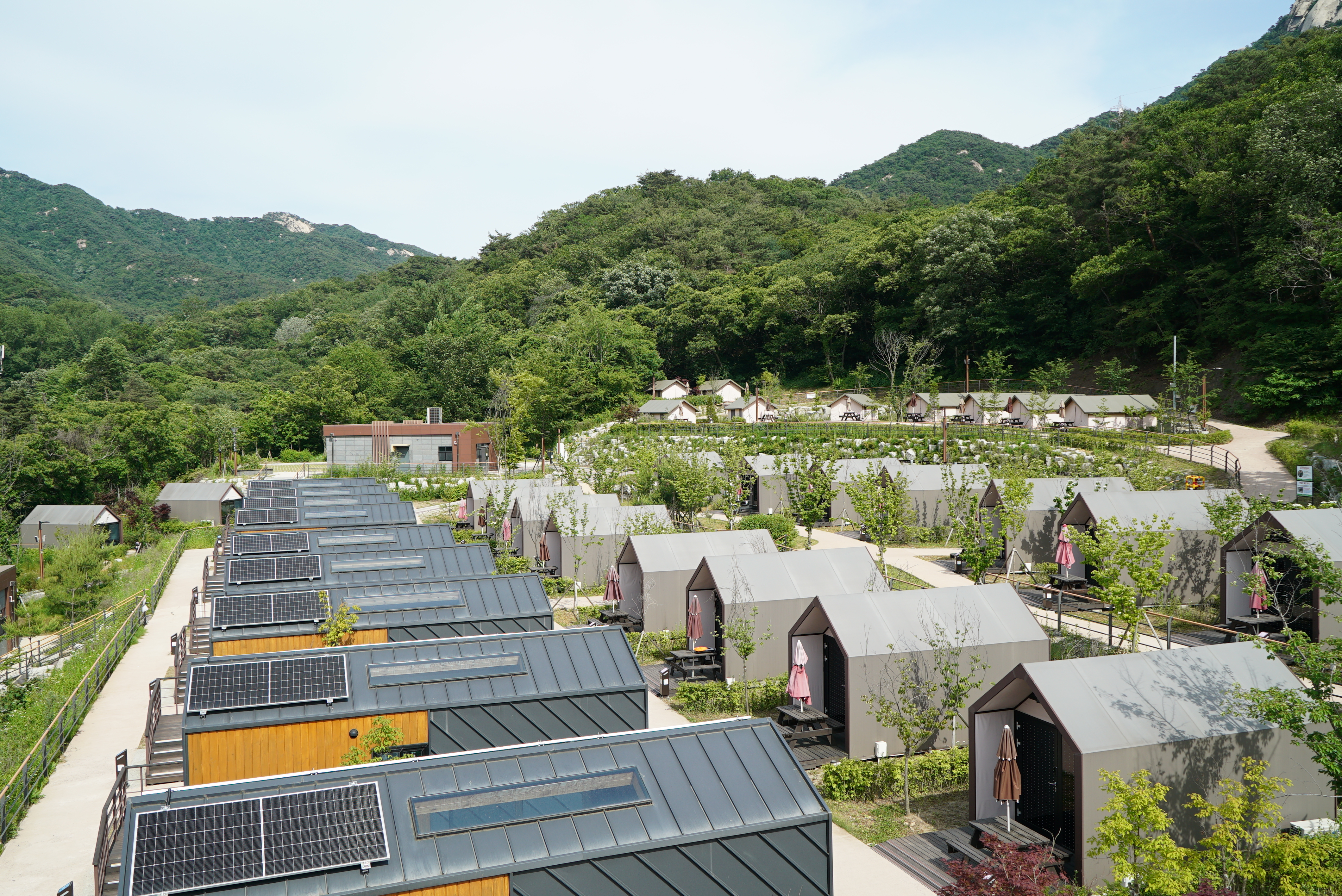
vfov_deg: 45.0
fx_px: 1082
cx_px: 671
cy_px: 448
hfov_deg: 63.6
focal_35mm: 29
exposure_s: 1/500
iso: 200
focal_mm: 29
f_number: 7.1
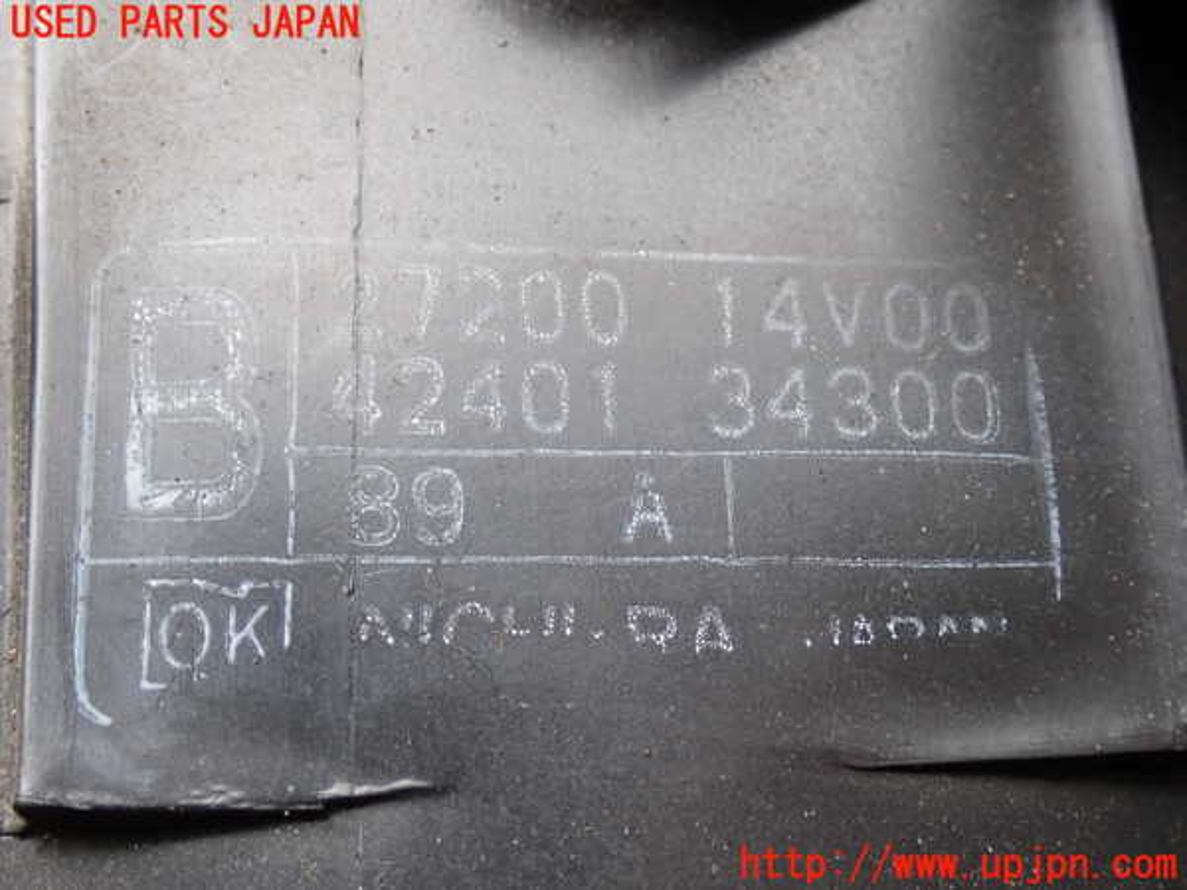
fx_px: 1989
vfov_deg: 25.2
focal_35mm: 58
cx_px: 594
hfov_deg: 33.2
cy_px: 445
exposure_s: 1/60
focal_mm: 10.35
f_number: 3.5
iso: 200
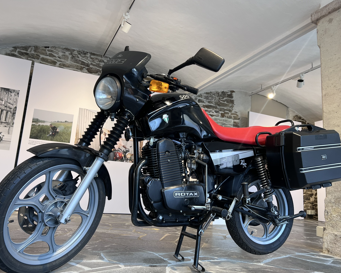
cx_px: 167
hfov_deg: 62.2
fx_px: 283
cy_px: 136
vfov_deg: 51.5
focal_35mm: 28
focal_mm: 5.7
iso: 64
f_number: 1.5
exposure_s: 1/121
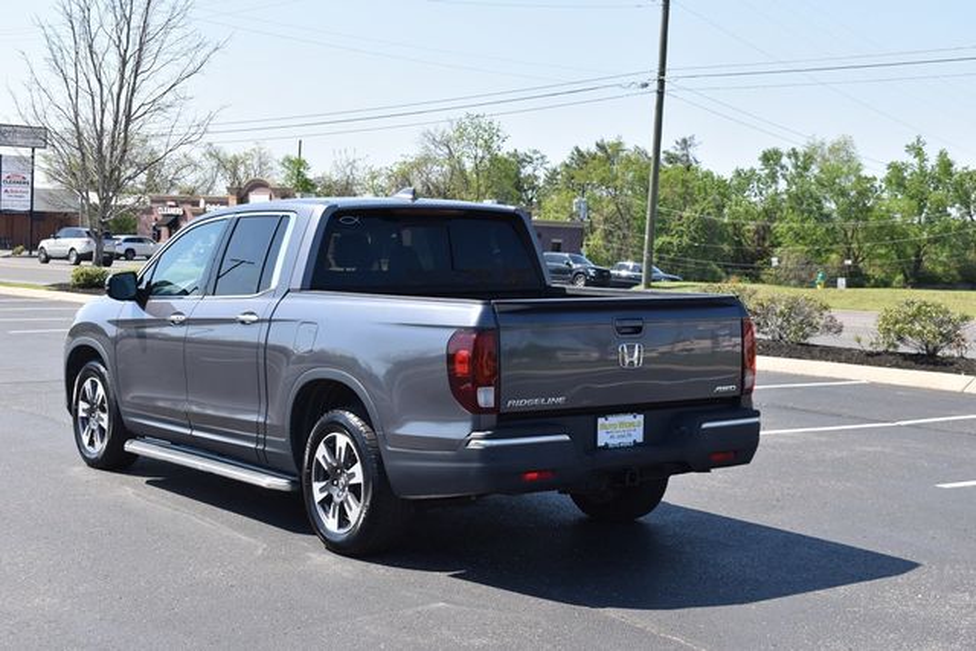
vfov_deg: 23.8
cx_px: 488
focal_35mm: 57
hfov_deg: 35.0
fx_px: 1546
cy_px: 326
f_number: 8
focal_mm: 38
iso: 125
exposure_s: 1/250
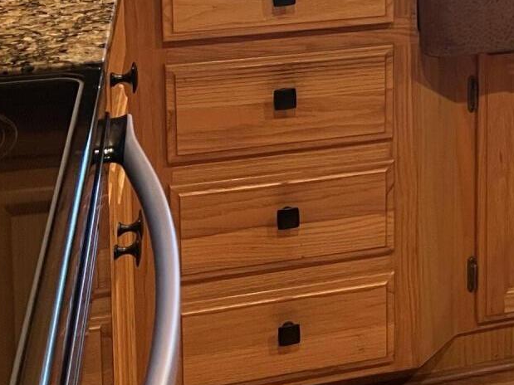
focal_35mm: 84
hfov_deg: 21.2
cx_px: 663
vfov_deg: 16.1
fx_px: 1247
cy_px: -192
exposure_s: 1/60
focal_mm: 5.7
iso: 125
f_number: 1.5
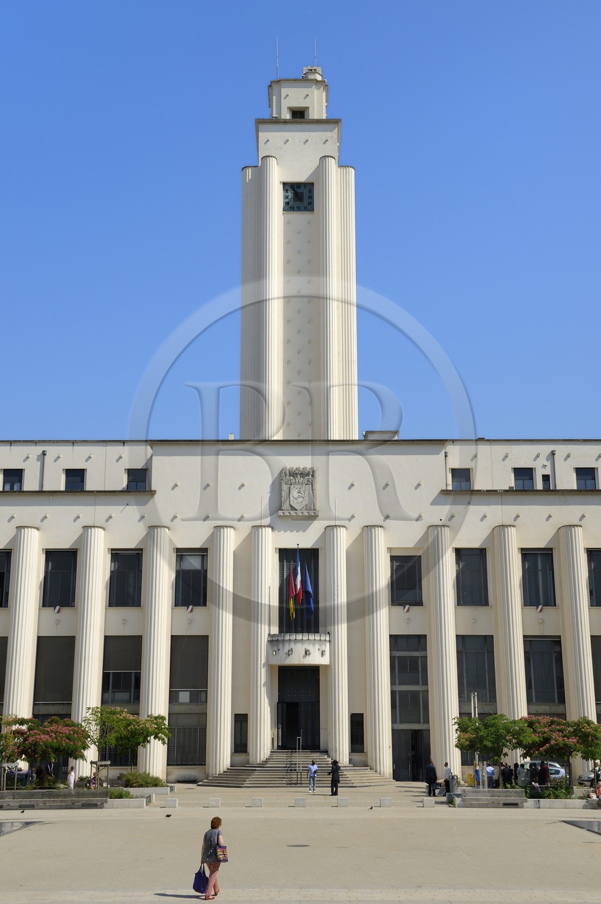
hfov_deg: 30.5
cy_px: 452
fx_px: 1104
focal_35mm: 44
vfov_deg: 44.5
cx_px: 300
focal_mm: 44
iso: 200
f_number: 13
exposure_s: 1/250
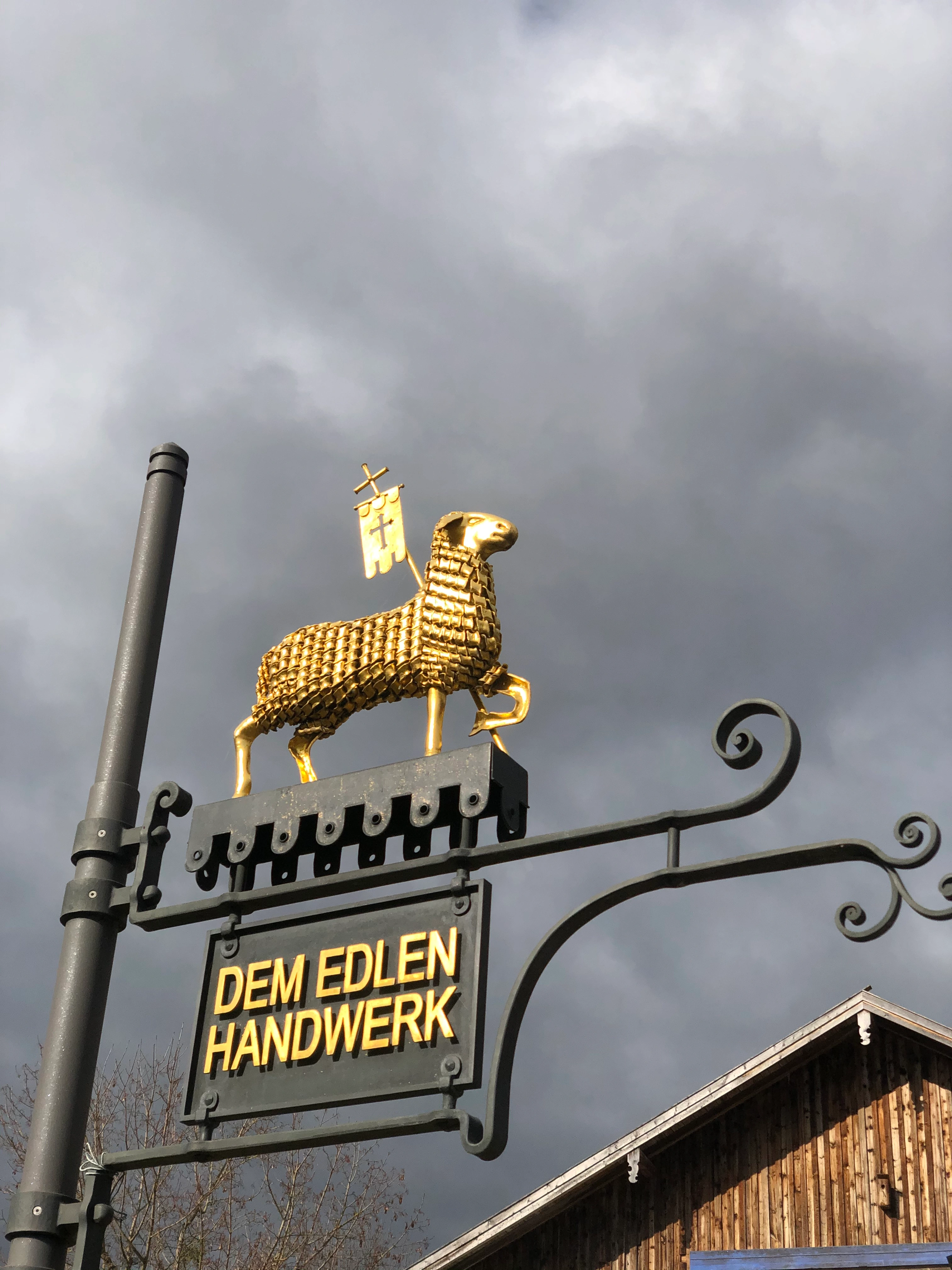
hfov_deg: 28.0
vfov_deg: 36.8
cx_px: 476
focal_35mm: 52
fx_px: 1907
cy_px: 635
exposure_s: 1/3205
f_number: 2.4
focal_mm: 6
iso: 16
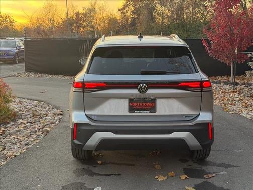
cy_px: 95
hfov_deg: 39.7
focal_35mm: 48
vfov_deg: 30.3
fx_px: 351
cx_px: 126
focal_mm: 6.76
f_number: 1.78
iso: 100
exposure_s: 1/110
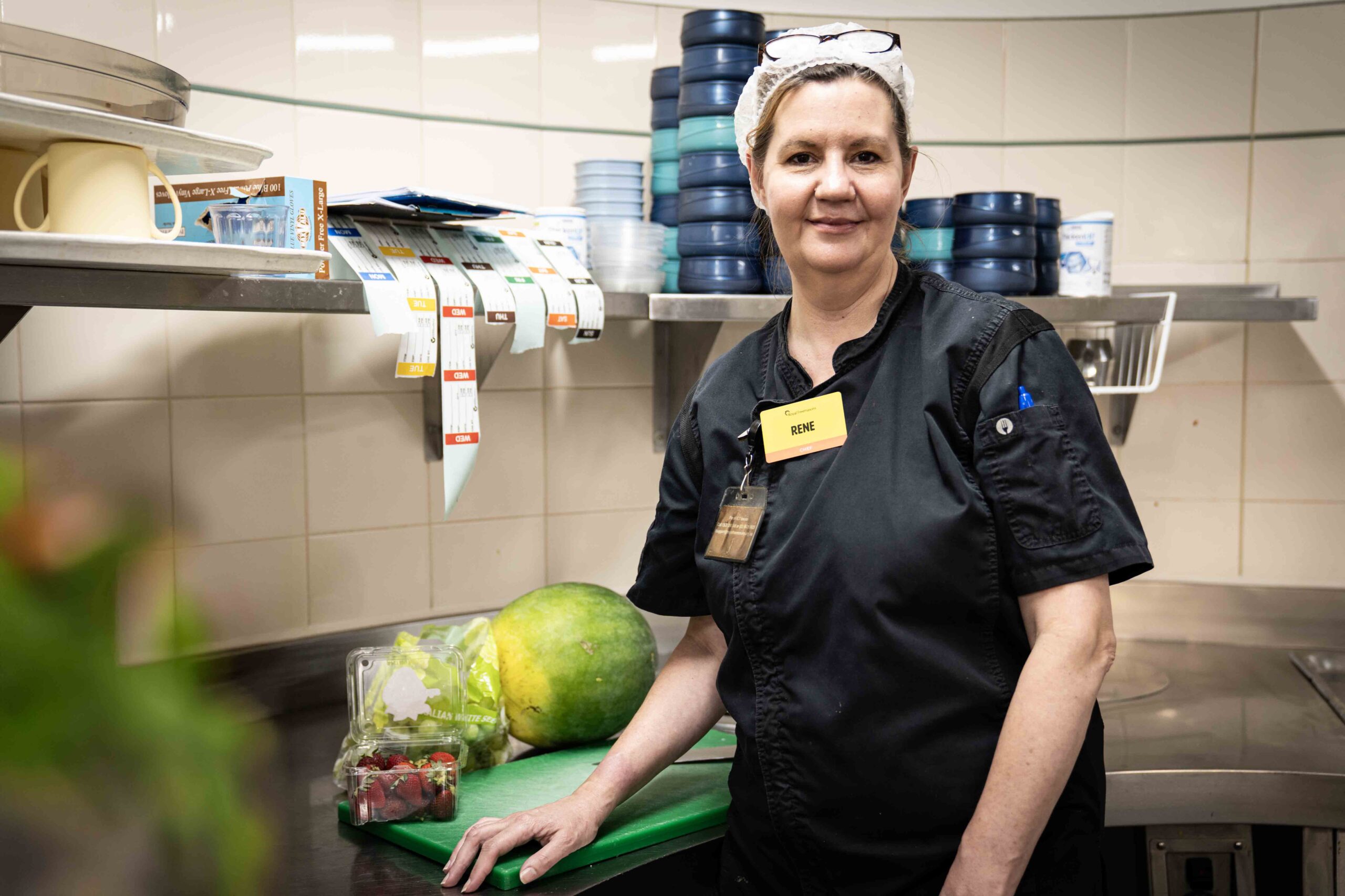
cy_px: 448
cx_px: 672
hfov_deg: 49.6
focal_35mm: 39
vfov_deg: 34.2
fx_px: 1457
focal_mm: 39
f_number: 2.8
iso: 400
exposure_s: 1/40
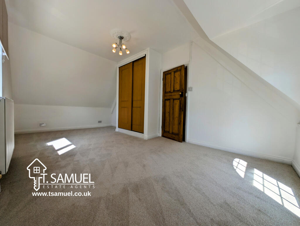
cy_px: 113
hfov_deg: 110.5
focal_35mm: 12
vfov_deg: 94.6
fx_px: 104
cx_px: 150
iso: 38
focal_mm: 2.23
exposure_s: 1/621
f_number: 1.95
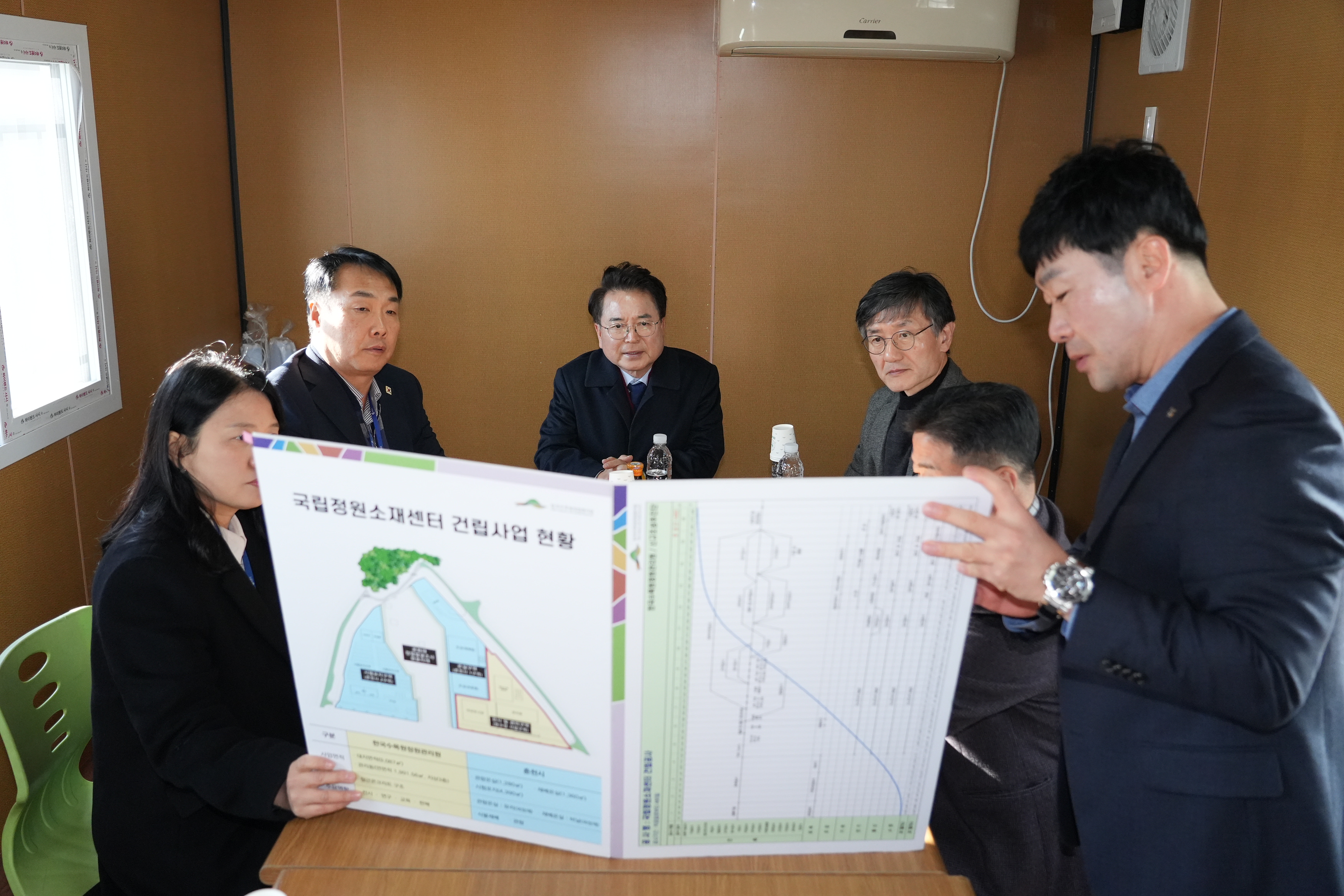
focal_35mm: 31
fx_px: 1157
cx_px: 672
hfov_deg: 60.3
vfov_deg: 42.3
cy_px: 448
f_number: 4
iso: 4000
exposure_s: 1/1000
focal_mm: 31
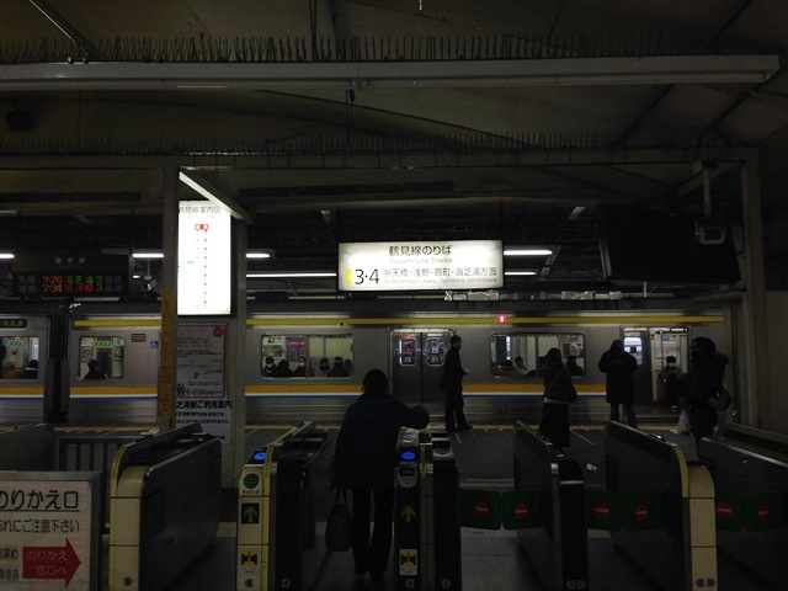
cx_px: 394
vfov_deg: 42.9
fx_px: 751
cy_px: 296
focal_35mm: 33
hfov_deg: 55.4
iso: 50
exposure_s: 1/40
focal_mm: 4.12
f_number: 2.4
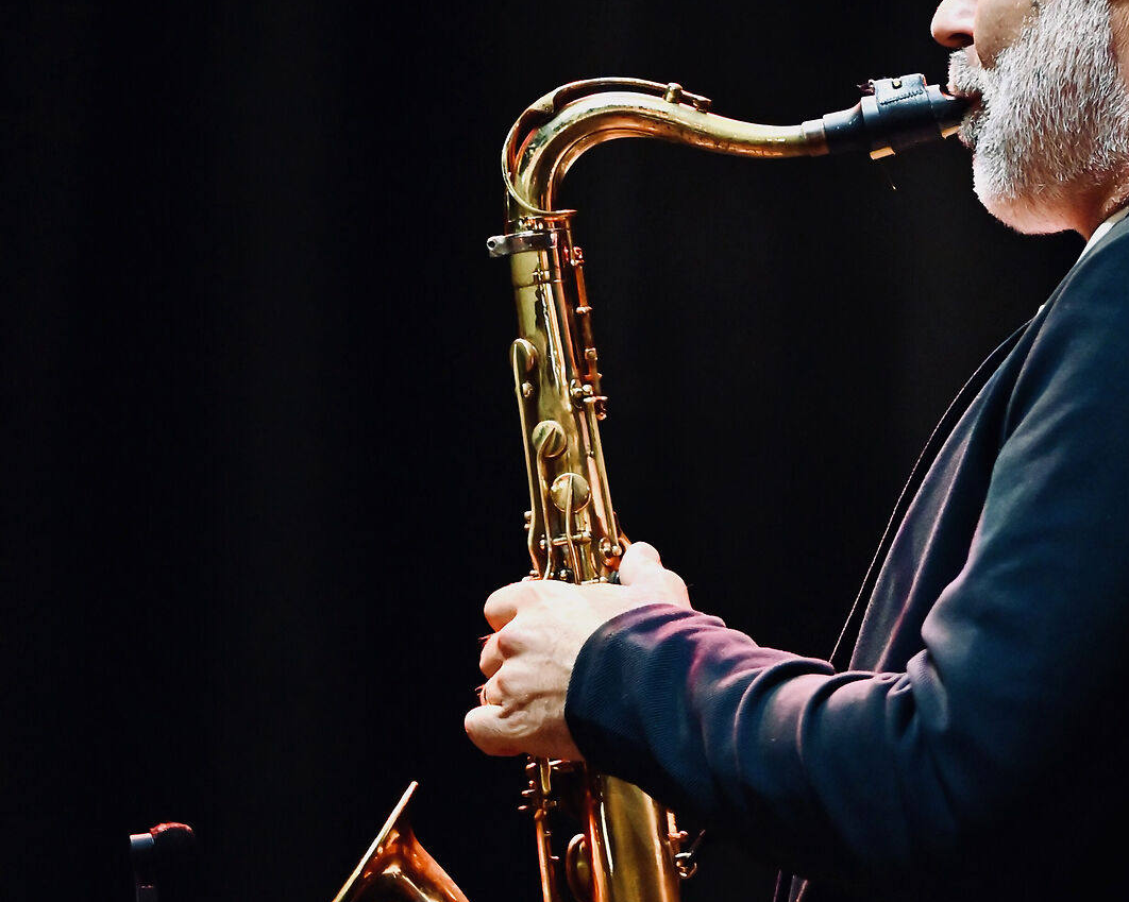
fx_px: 12761
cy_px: 378
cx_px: 732
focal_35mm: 382
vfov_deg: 4.1
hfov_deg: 5.1
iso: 3200
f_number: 2.8
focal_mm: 180
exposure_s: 1/125
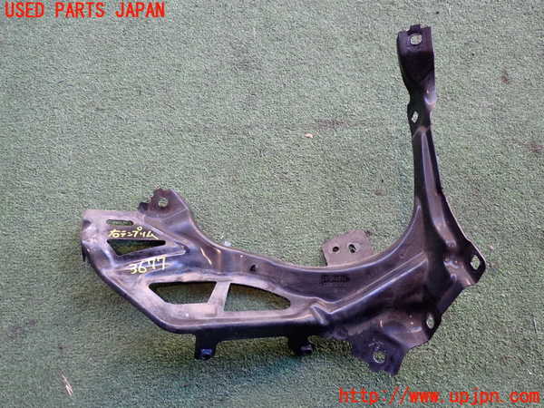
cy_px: 204
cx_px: 272
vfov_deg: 46.8
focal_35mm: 30
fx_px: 471
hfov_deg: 60.0
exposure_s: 1/80
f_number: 2.3
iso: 200
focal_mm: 5.4
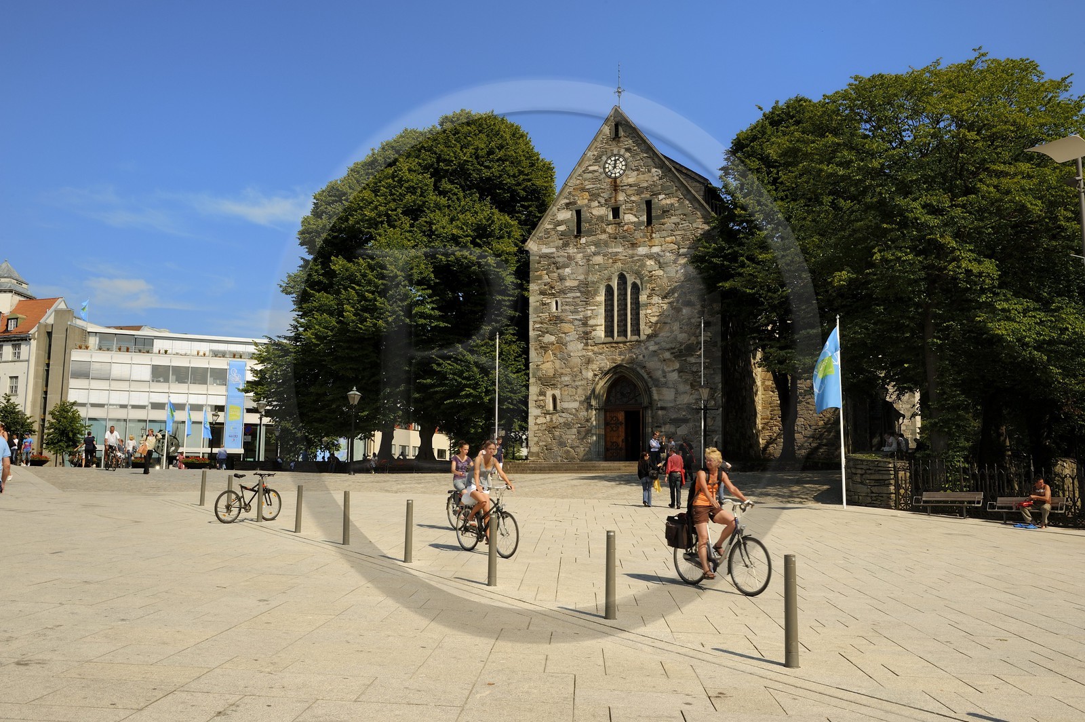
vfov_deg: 41.0
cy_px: 361
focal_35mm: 32
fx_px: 964
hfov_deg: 58.8
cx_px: 542
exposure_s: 1/160
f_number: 16
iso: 200
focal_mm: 32
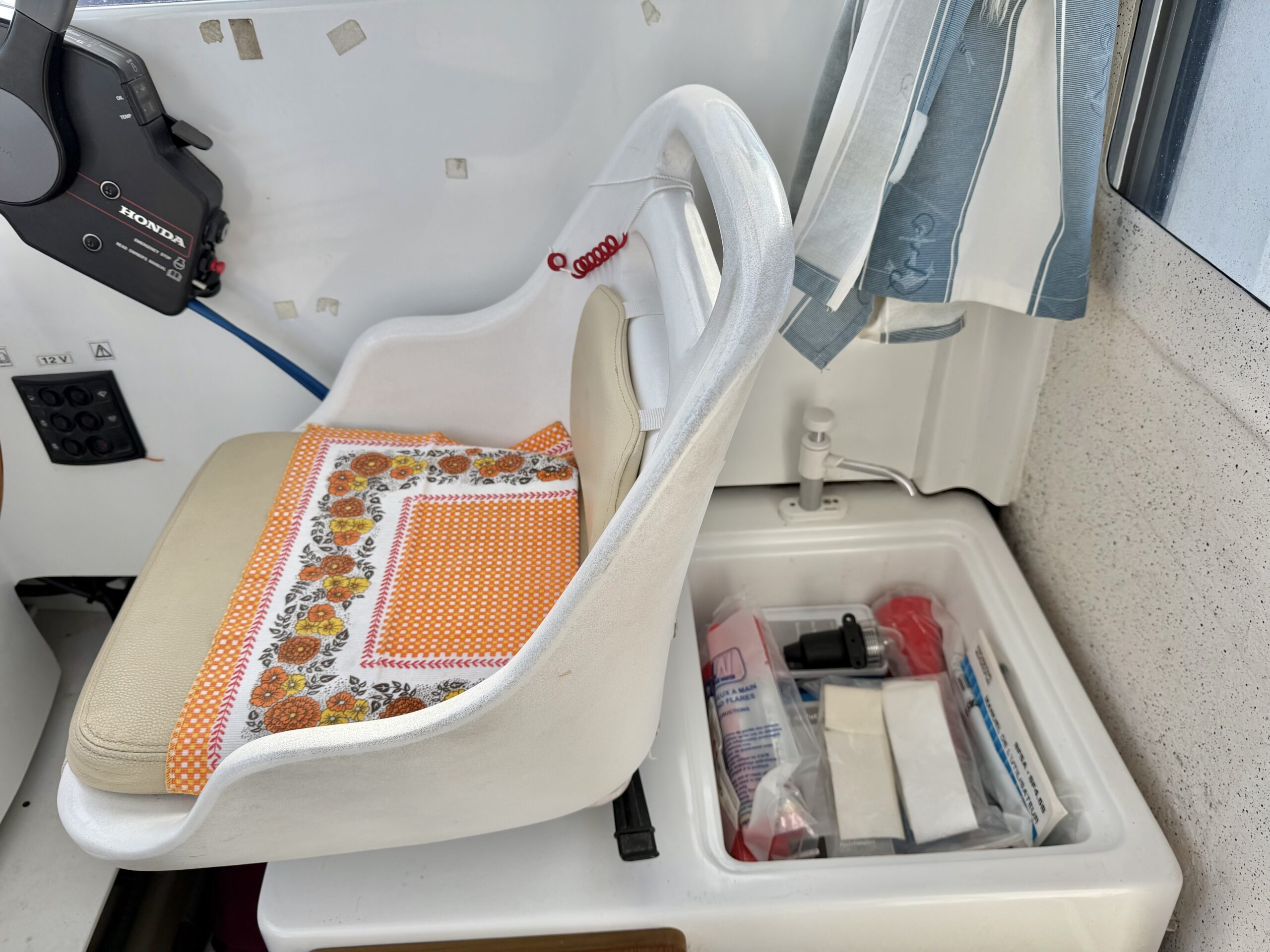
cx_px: 635
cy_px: 476
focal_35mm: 24
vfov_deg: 56.8
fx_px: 881
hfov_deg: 71.6
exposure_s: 1/1122
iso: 80
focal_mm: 6.76
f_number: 1.78
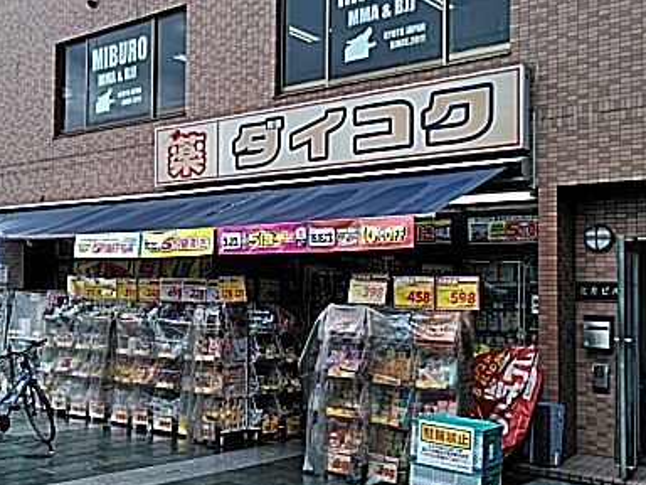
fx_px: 840
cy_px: 268
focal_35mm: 45
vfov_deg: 32.2
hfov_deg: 41.9
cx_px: 261
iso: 60
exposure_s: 1/763
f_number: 2.2
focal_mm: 3.46
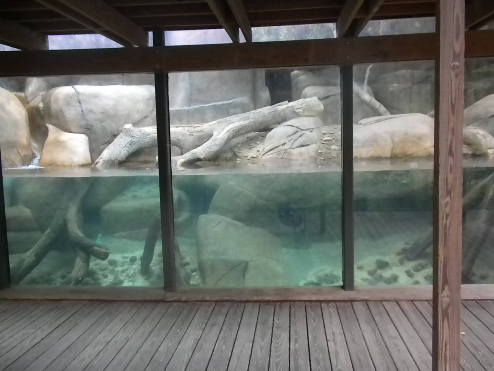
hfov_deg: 50.1
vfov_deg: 38.7
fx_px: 528
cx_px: 247
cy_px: 186
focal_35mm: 37
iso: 640
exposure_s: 1/214
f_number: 3.5
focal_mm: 6.6
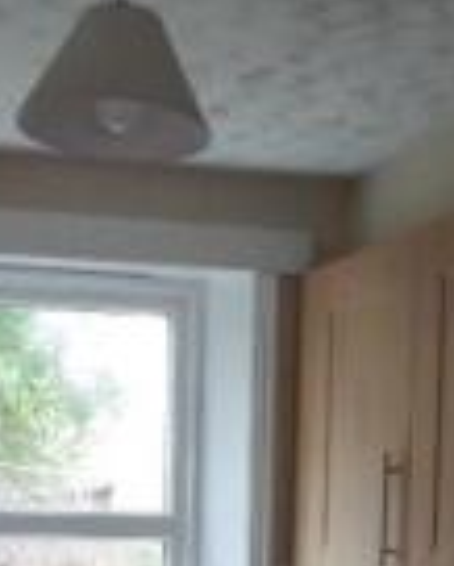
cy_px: 689
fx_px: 1543
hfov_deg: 16.6
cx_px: 110
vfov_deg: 19.5
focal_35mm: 92
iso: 400
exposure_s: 1/20
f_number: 3
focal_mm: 4
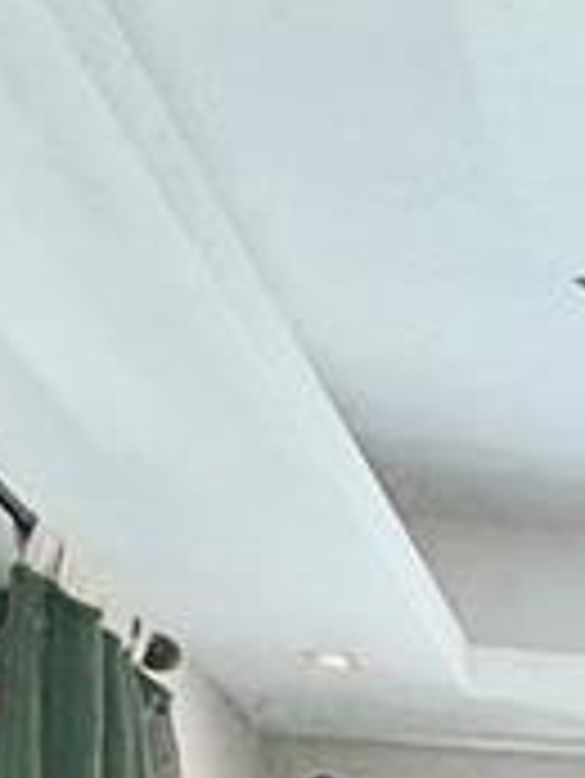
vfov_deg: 18.1
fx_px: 2183
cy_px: 1147
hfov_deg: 10.3
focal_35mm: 97
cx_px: 1818
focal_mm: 2.22
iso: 40
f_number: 2.2
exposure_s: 1/143
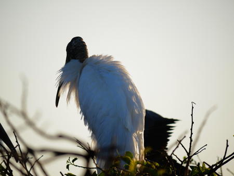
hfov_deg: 3.3
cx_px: 117
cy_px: 88
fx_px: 4058
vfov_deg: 2.5
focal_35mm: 600
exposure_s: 1/640
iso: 320
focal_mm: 300
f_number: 5.6
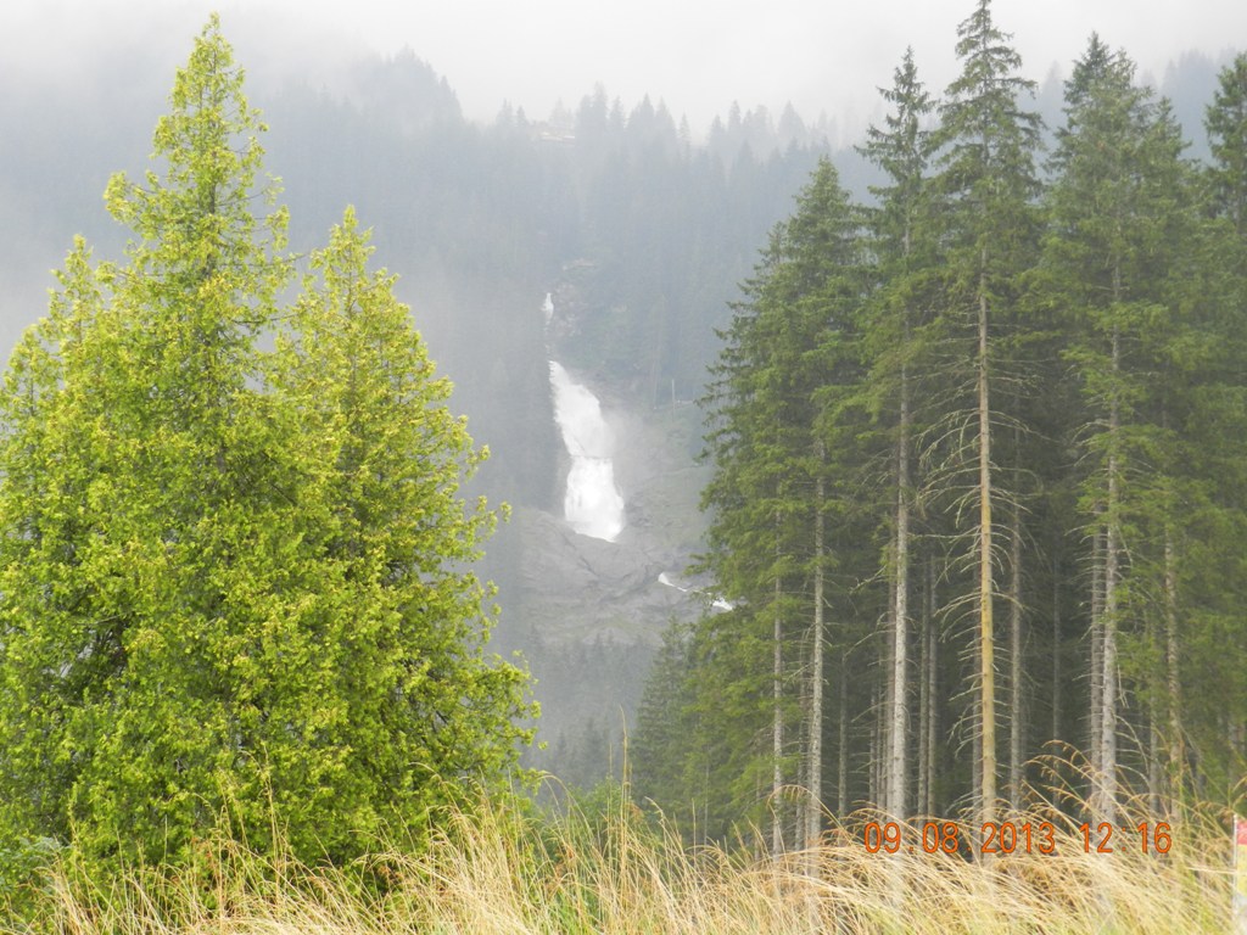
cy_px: 468
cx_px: 624
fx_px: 2738
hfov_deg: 25.7
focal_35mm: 76
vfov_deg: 19.4
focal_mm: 13.5
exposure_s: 1/125
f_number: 4.8
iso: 160
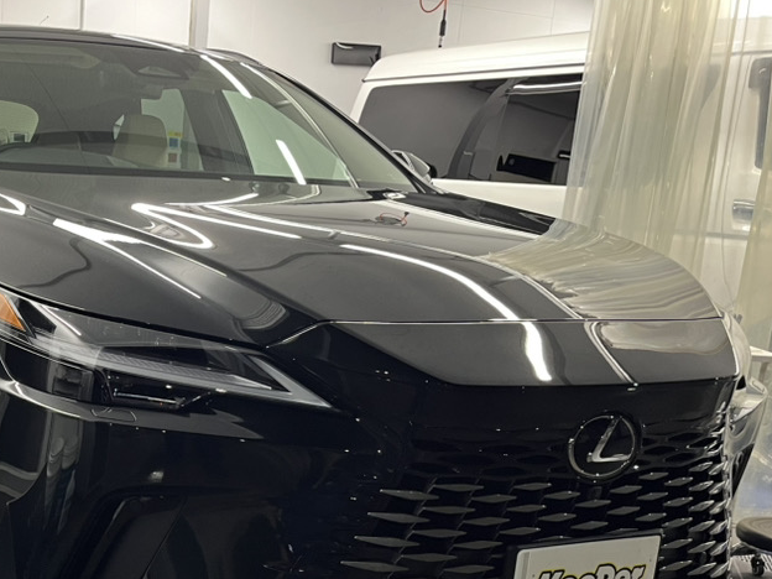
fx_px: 1115
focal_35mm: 50
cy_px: 445
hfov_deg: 36.8
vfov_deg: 28.6
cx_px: 150
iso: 125
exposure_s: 1/65
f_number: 1.6
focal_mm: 5.1
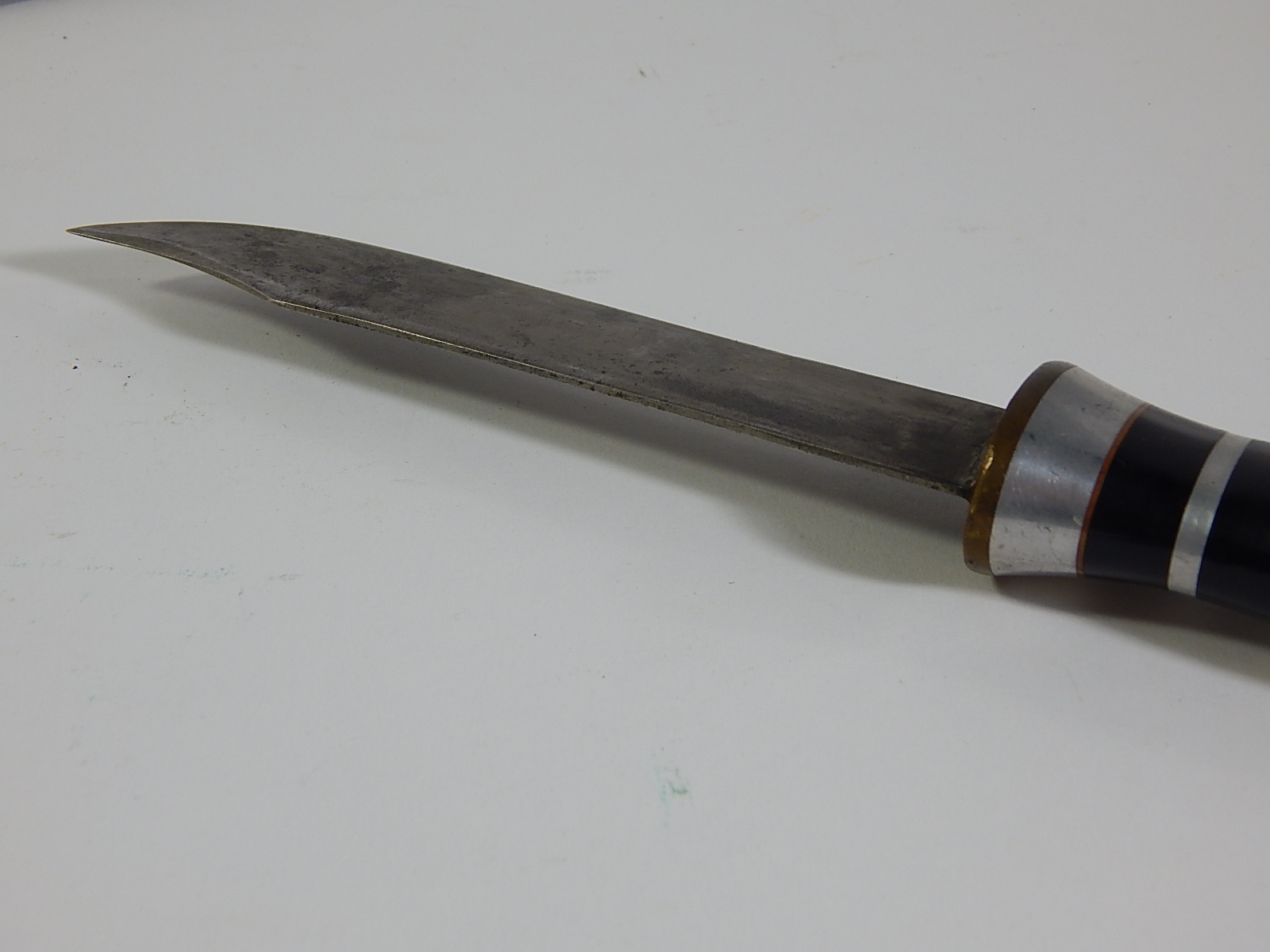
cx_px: 635
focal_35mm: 54
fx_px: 1981
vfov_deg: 27.0
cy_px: 476
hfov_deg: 35.5
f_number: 3.8
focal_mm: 9.7
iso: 125
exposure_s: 1/30
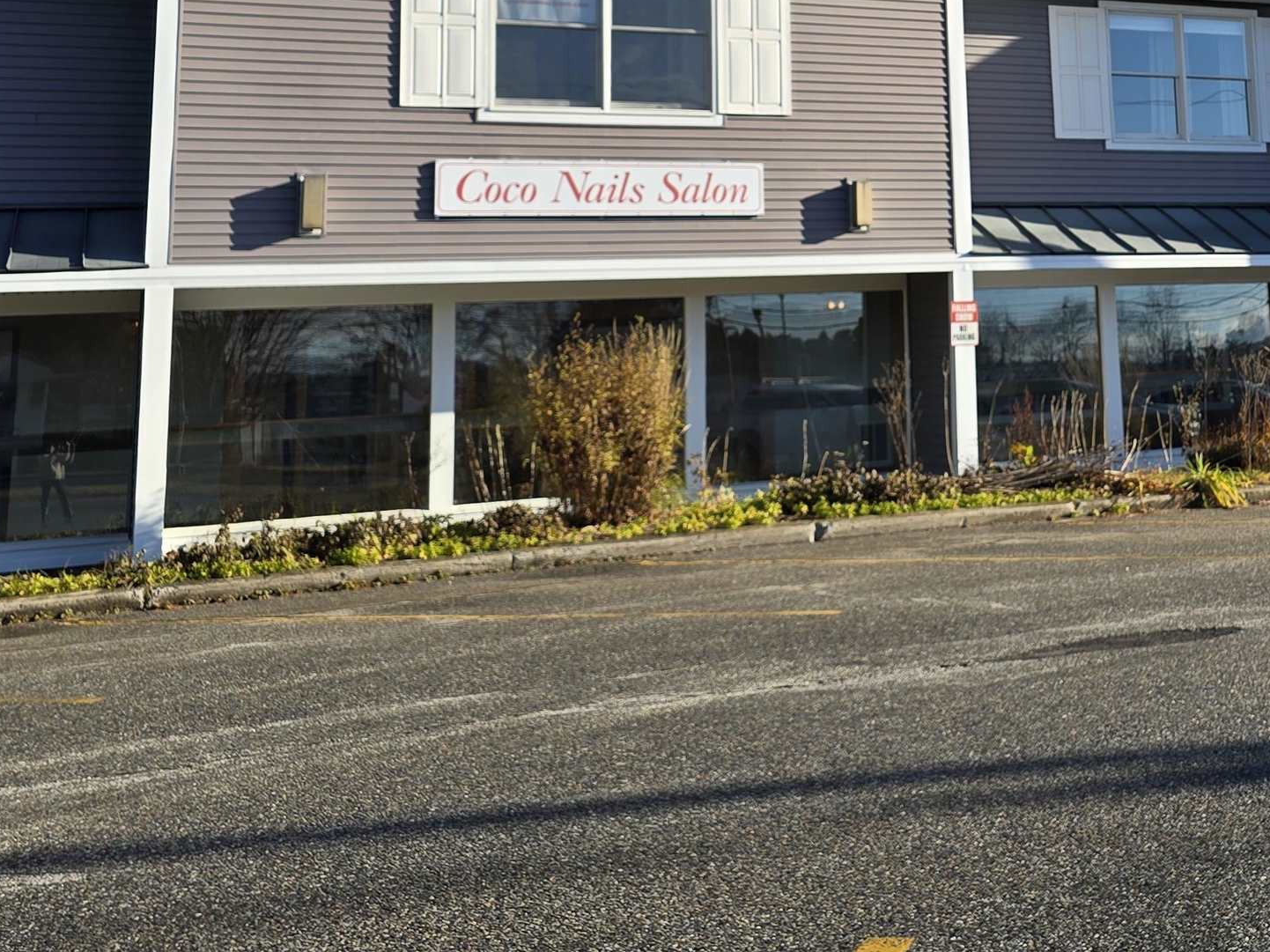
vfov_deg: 28.1
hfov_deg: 36.6
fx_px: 1797
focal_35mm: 49
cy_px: 23
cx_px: 1133
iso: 12
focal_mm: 6.3
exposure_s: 1/557
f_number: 1.7
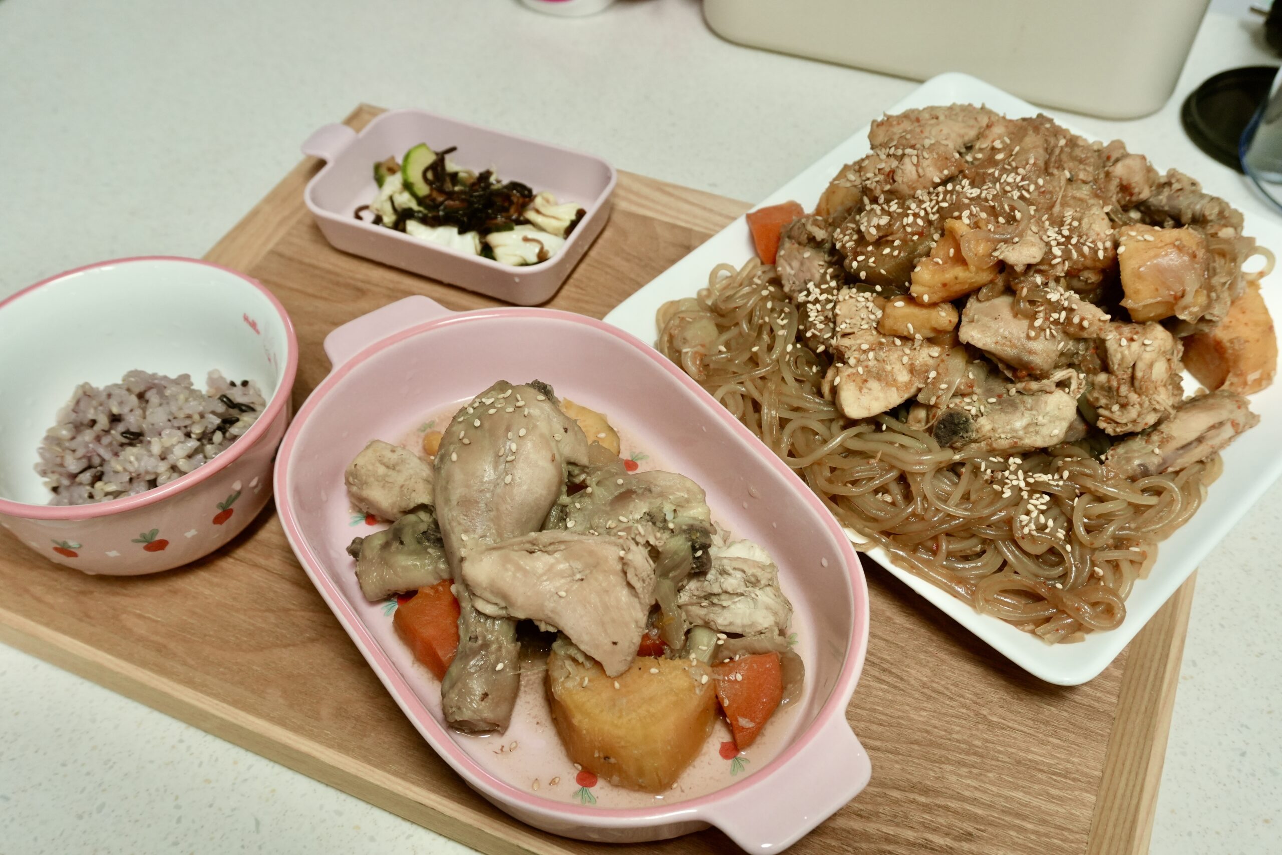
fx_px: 1282
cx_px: 641
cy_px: 428
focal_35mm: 36
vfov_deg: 36.9
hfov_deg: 53.1
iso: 1250
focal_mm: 24
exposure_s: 1/50
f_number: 6.3
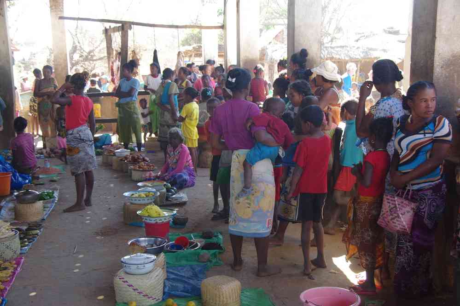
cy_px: 153
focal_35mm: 49
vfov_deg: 27.5
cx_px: 230
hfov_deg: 40.3
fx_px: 626
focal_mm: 32.5
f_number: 6.3
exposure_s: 1/60
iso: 800
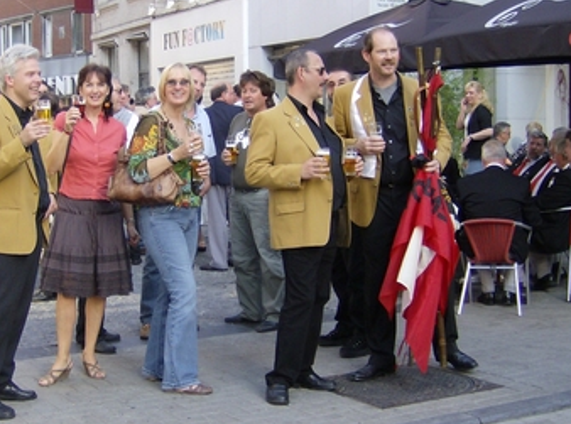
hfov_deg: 30.3
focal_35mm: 64
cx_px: 218
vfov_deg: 22.8
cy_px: 219
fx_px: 1052
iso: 100
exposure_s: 1/166
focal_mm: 6
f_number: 2.8
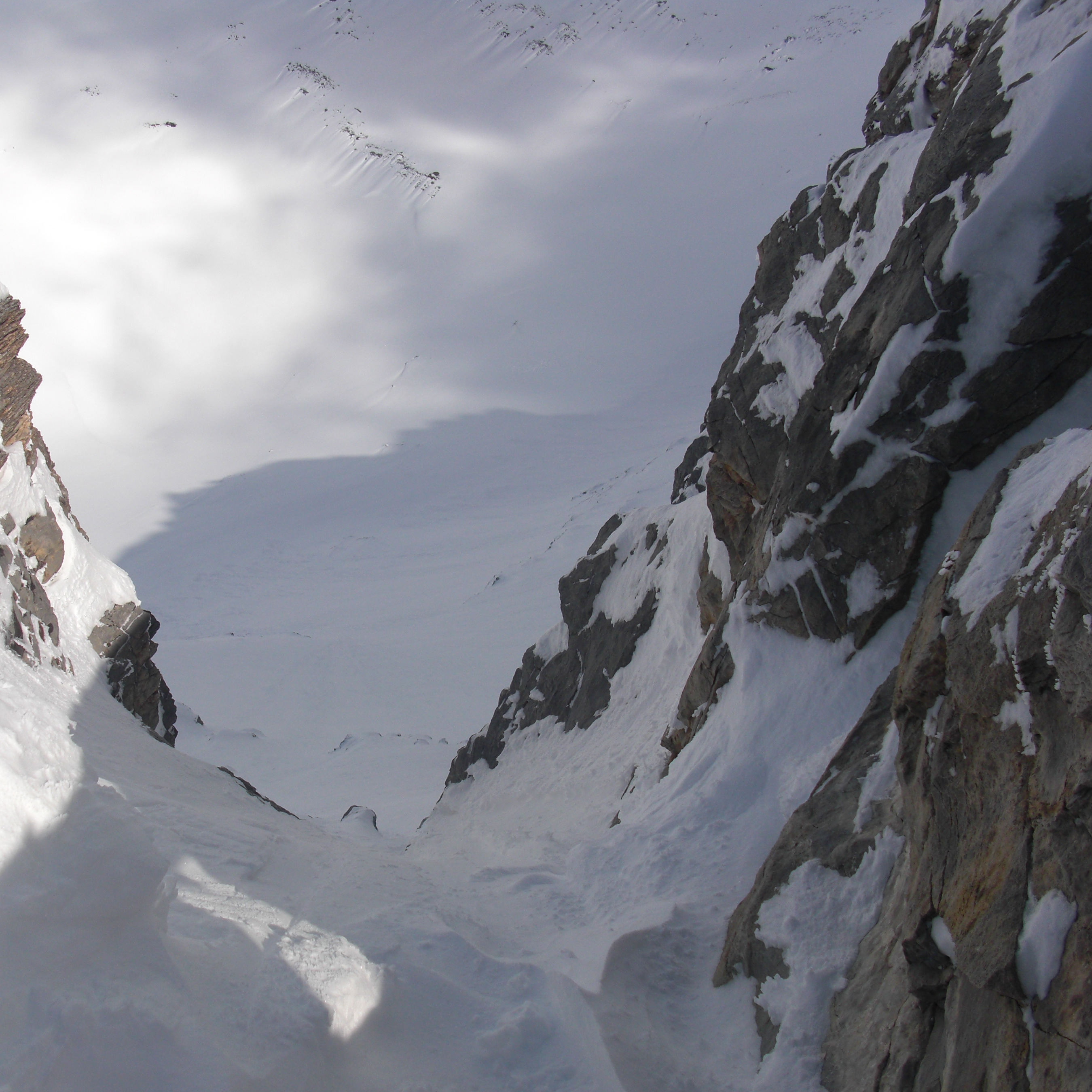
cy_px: 550
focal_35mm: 43
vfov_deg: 39.2
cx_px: 382
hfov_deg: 38.8
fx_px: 1535
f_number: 7.9
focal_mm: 6.3
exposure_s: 1/400
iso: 50
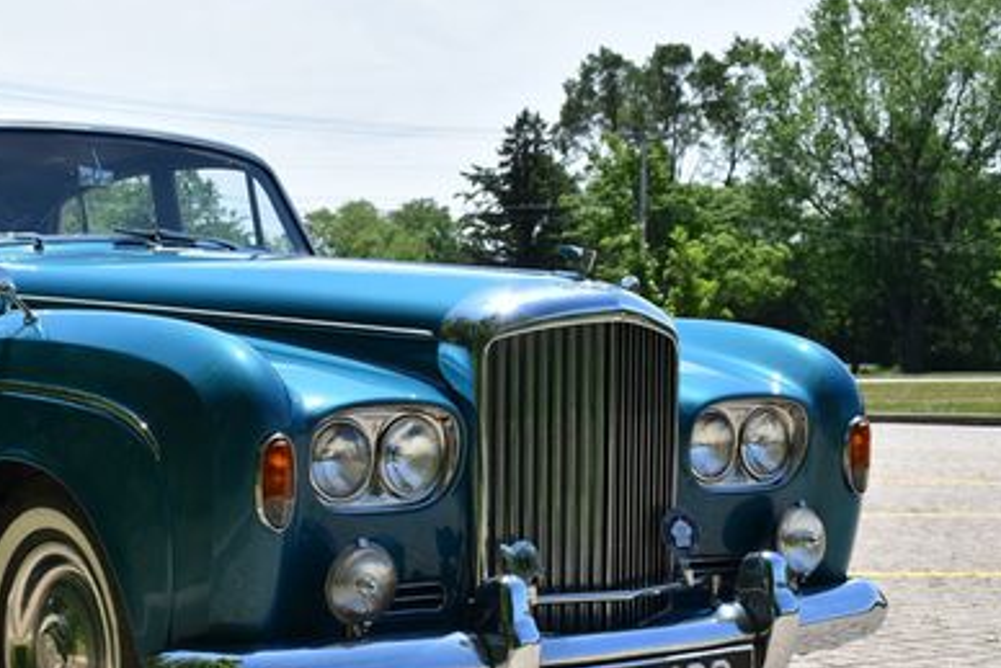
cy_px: 377
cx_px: 230
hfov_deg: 29.6
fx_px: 1859
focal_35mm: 67
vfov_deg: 20.4
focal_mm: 27
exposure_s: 1/500
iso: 200
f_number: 8
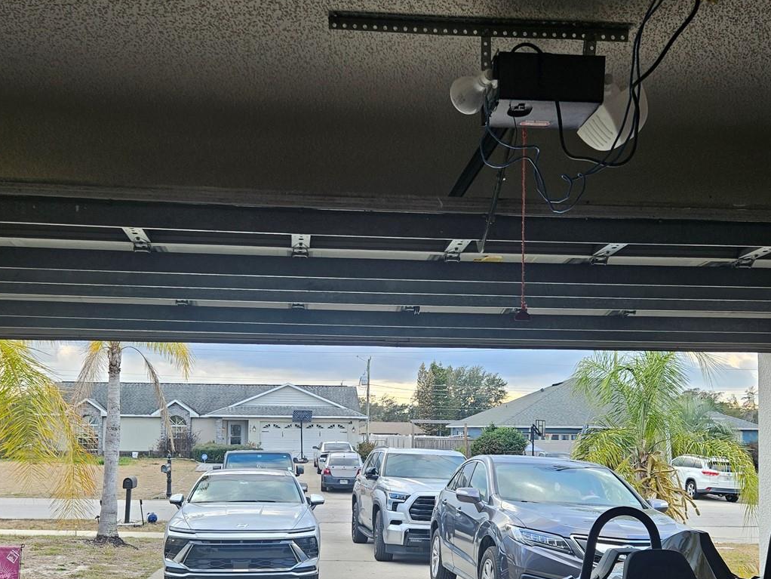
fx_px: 802
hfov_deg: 51.3
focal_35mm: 36
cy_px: 397
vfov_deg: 39.1
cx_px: 364
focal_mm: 5.4
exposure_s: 1/148
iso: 25
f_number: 1.8
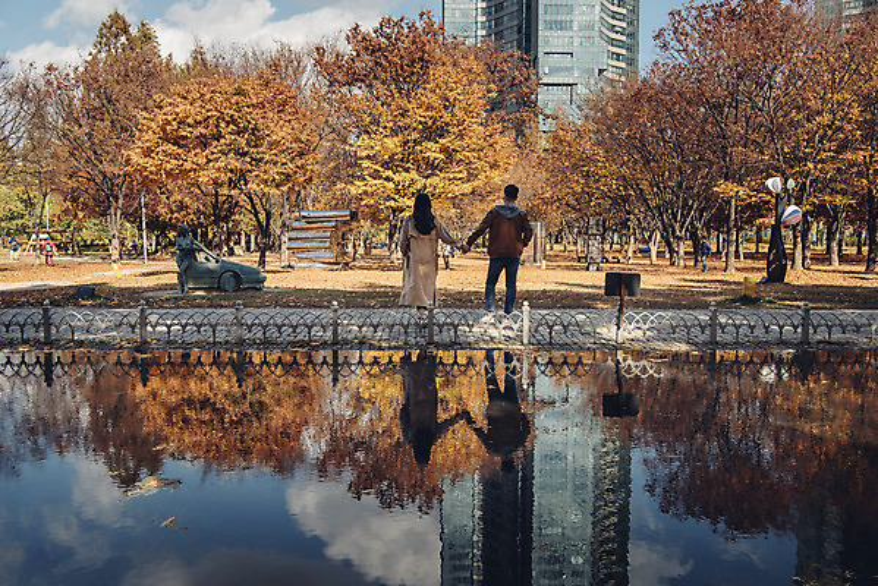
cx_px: 439
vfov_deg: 42.4
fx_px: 756
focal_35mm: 31
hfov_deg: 60.3
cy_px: 293
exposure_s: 1/250
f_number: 7.1
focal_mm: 31
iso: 250
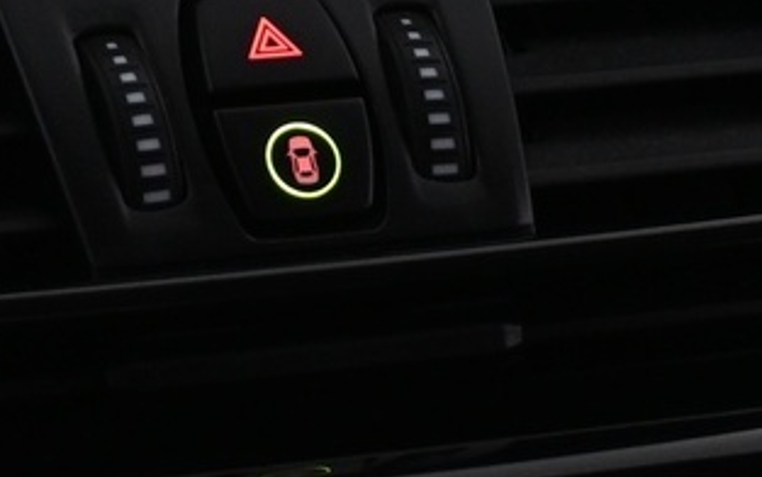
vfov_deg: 8.0
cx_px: -12
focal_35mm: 154
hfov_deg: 13.4
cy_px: -604
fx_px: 3206
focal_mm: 19.5
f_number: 3.8
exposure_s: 1/50
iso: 800
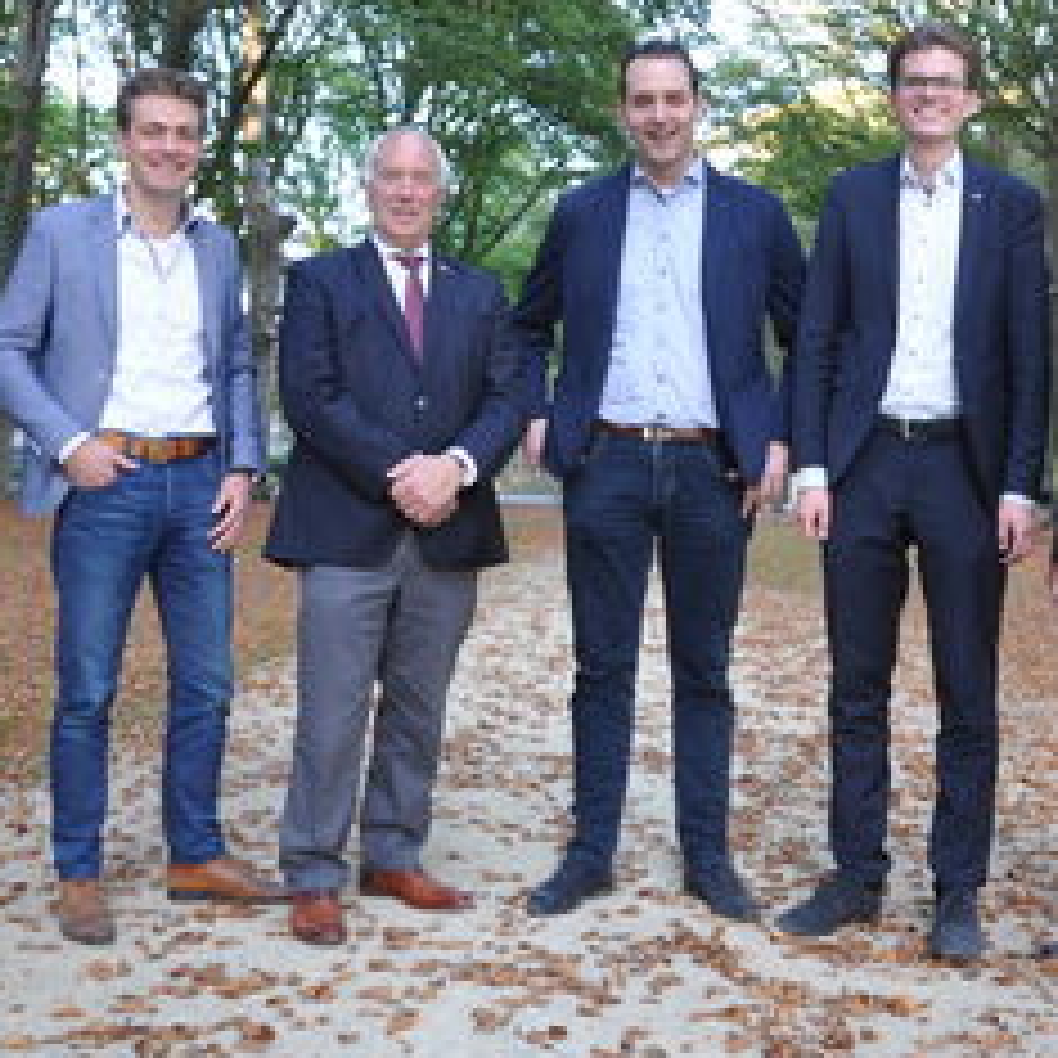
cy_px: 455
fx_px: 1521
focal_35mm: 44
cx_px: 648
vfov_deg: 38.3
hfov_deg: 38.1
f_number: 5.6
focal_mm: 18
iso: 400
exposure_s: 1/30
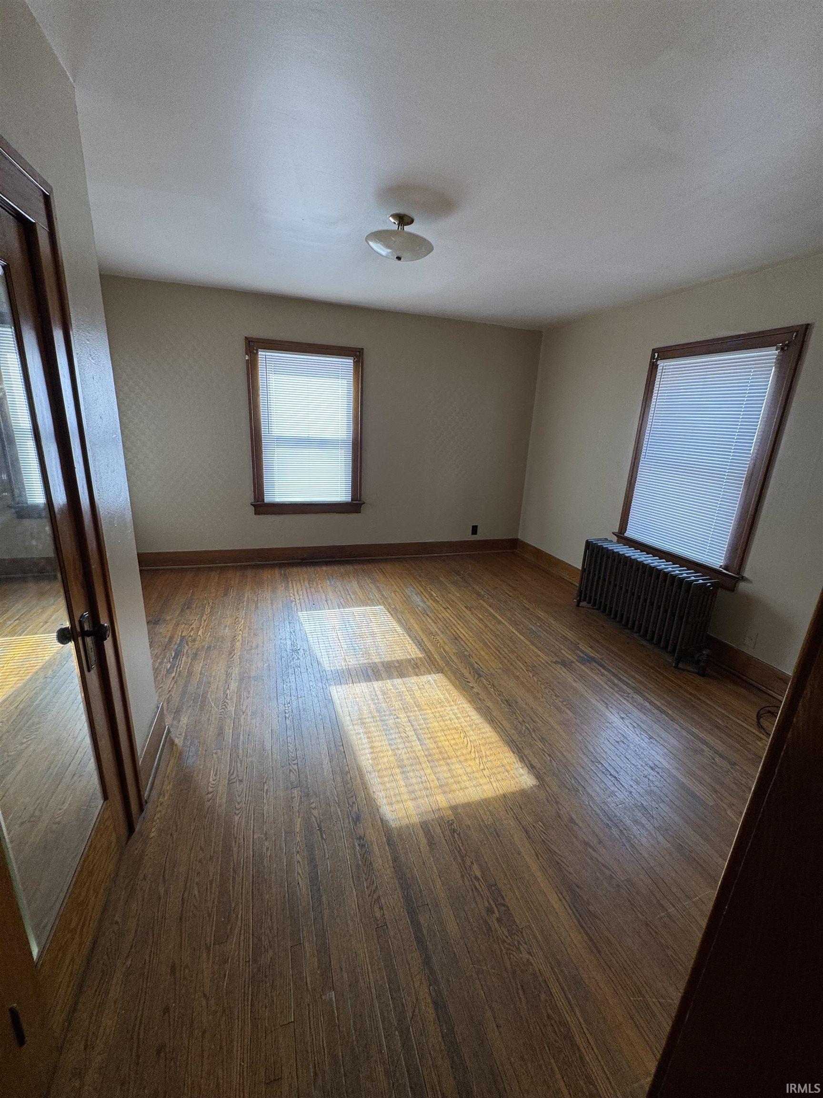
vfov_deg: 102.1
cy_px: 549
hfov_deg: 85.7
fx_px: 444
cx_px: 412
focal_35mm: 14
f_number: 2.2
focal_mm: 2.22
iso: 80
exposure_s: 1/99
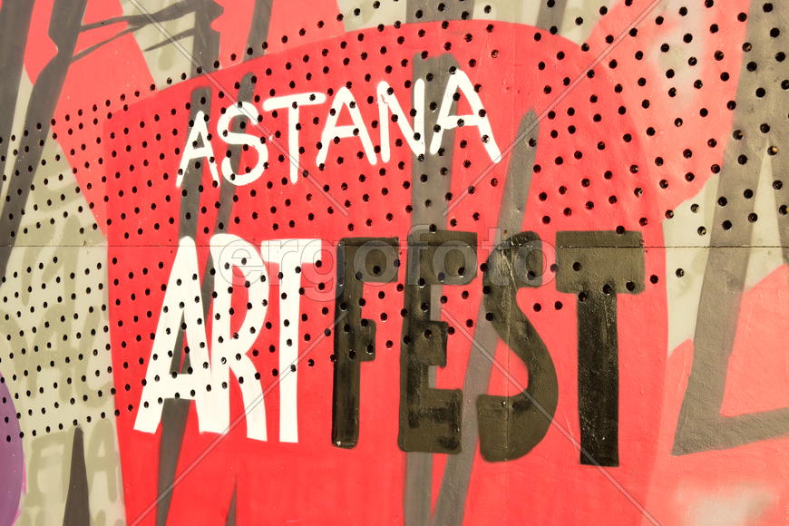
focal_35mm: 60
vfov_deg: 22.6
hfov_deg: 33.4
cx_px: 394
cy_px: 263
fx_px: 1315
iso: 100
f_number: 9
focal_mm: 40
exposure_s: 1/125
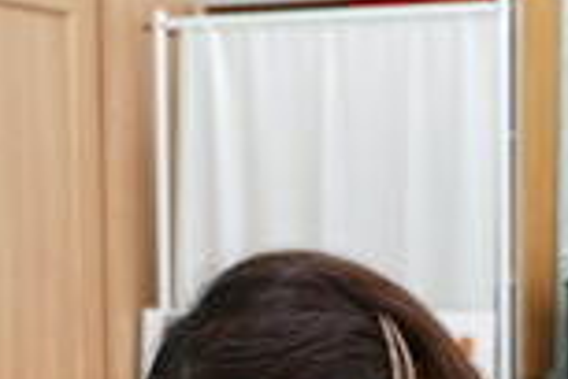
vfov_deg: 9.6
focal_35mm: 139
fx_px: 2186
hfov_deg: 14.8
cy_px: 576
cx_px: 215
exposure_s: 1/20
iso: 80
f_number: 2.8
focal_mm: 23.6
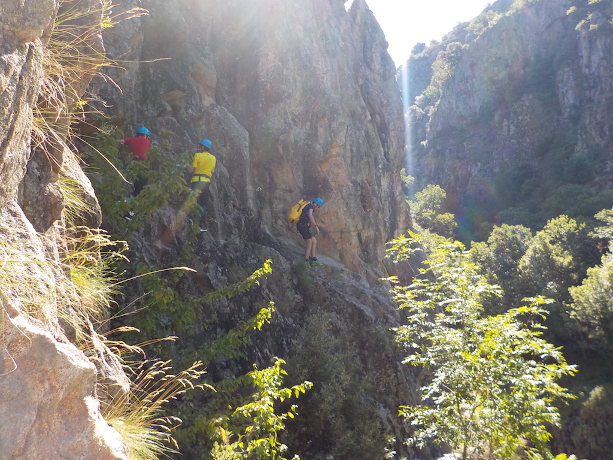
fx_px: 531
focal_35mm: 30
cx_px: 306
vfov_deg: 46.8
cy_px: 230
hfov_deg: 60.0
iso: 125
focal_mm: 4.1
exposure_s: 1/250
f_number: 3.3
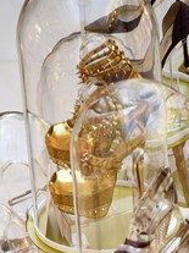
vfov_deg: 3.3
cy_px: 315
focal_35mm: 596
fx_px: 4343
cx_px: 136
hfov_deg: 2.5
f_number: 2.8
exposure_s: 1/125
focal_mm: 200
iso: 640
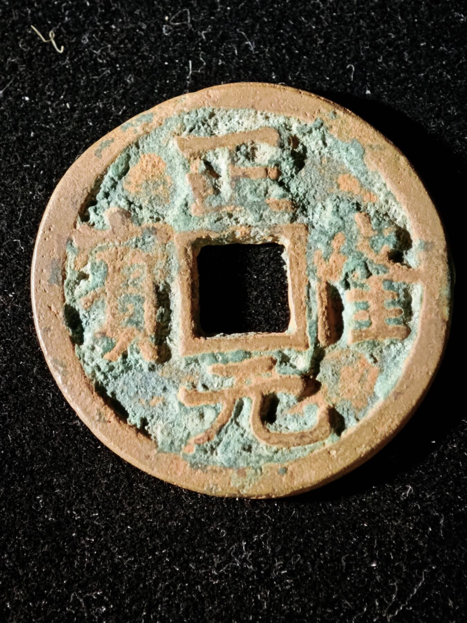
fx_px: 1925
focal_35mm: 107
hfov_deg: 13.8
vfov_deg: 18.4
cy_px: 312
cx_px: 234
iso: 500
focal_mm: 9
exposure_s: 1/100
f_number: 2
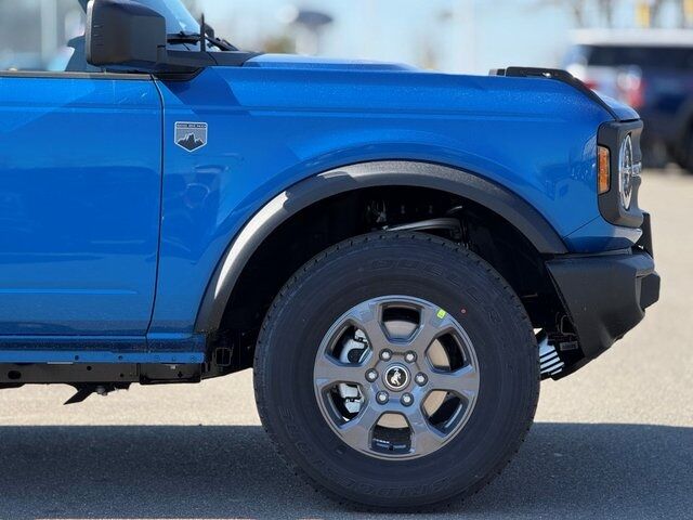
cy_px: 260
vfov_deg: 12.3
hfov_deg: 16.4
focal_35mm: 120
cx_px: 346
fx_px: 2402
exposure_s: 1/213
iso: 64
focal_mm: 15.66
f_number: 2.8
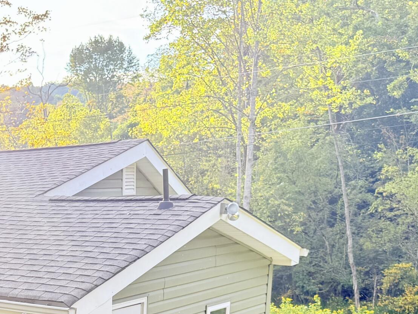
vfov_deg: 21.1
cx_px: -8
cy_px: 370
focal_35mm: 65
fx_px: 785
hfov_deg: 27.9
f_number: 1.78
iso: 100
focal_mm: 6.76
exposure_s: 1/326
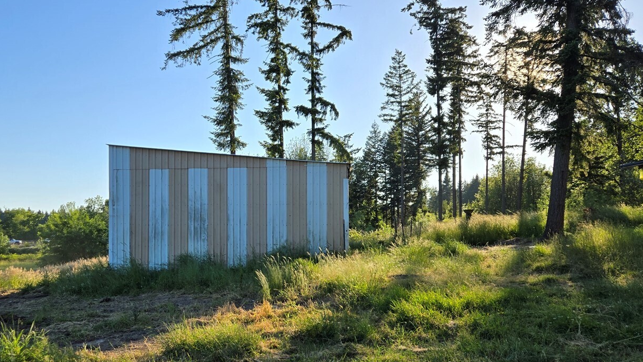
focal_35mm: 33
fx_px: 563
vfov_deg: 35.5
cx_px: 252
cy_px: 222
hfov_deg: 58.9
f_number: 1.8
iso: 25
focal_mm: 5.4
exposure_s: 1/1276
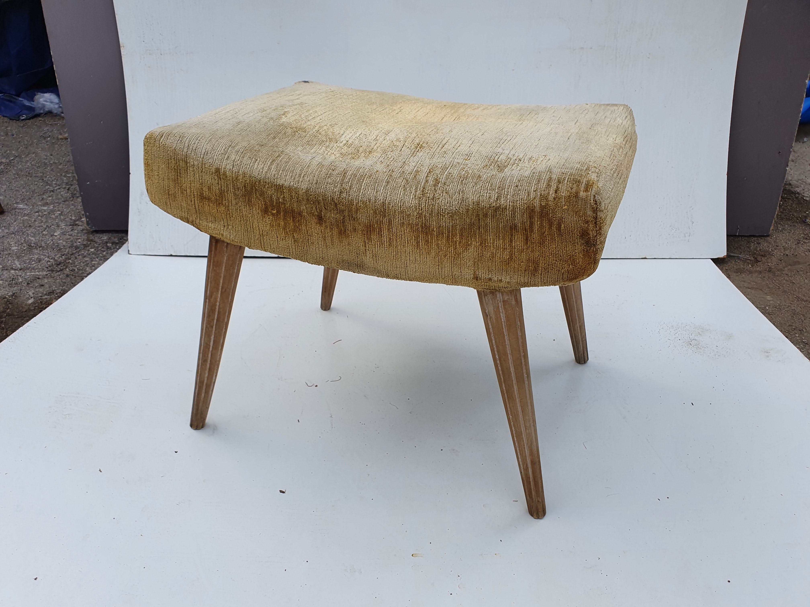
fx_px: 608
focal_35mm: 26
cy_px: 304
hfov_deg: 67.3
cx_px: 405
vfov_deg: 53.1
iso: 50
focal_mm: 4.32
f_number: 2.4
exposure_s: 1/646
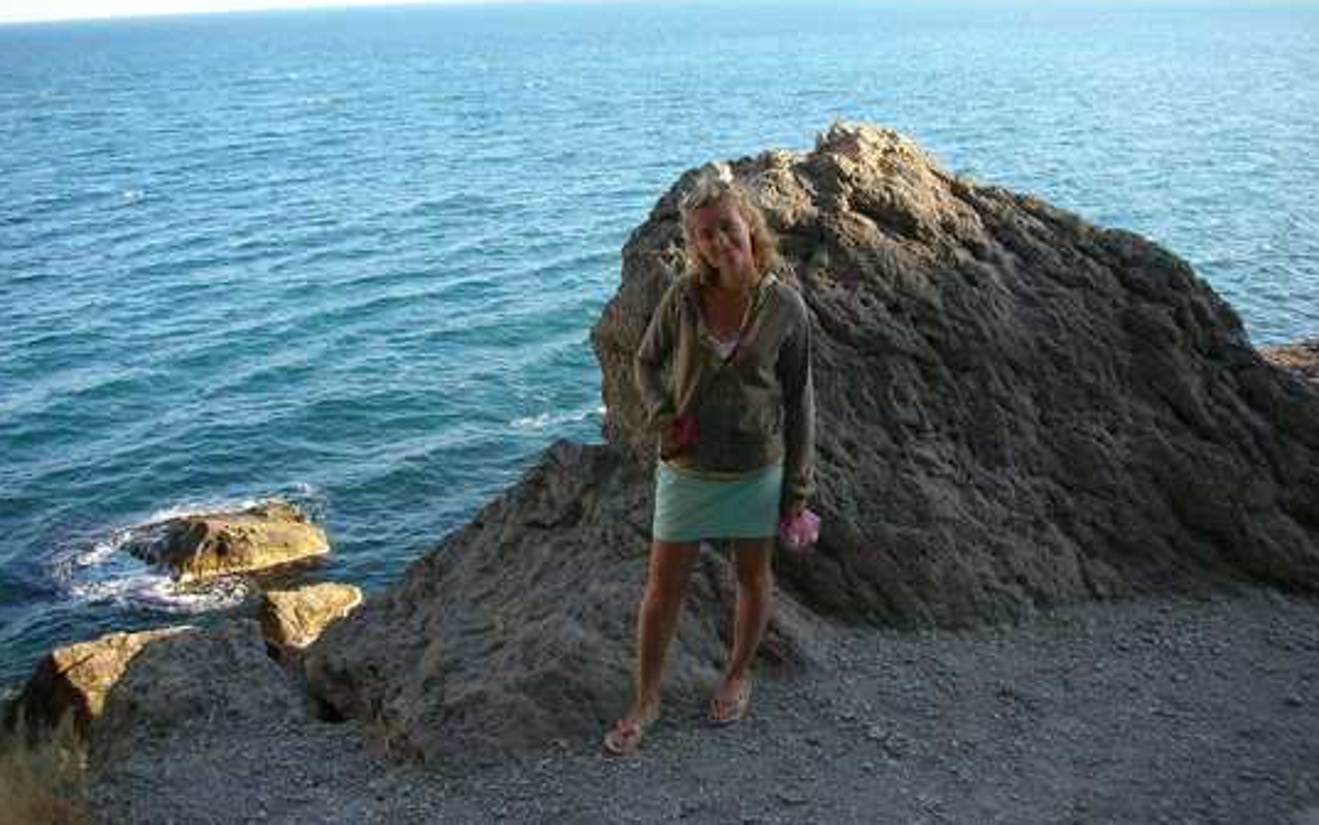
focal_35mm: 38
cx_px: 668
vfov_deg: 33.5
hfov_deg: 51.5
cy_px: 323
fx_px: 1366
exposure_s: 1/170
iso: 50
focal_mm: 5.8
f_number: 3
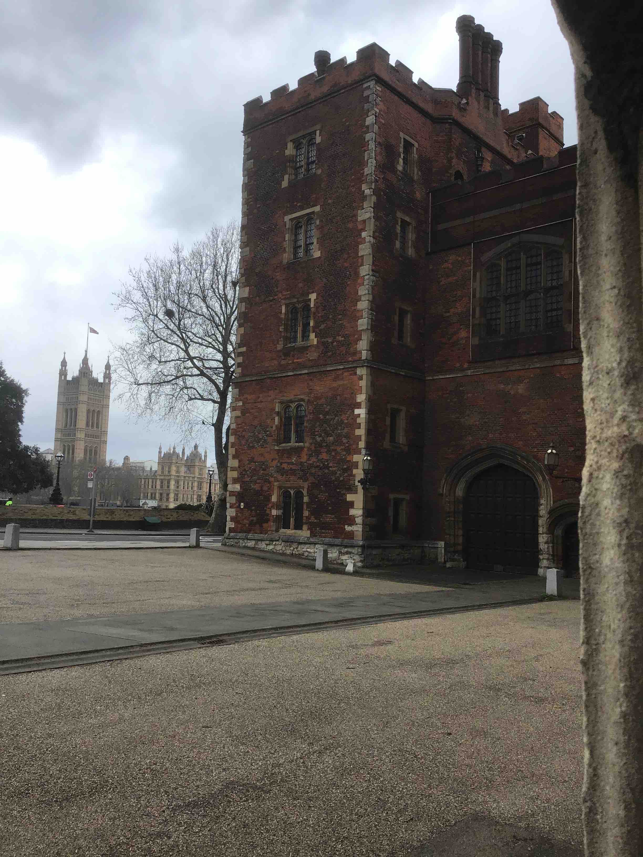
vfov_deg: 58.4
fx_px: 768
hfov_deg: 45.4
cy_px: 428
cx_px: 322
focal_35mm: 31
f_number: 2.4
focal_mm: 3.3
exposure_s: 1/433
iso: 25
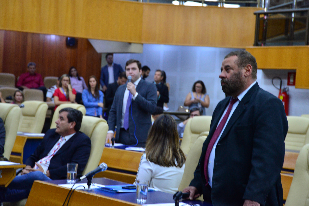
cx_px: 154
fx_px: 816
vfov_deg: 14.4
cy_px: 103
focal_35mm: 95
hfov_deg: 21.5
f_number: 5.6
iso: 2500
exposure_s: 1/60
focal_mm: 95
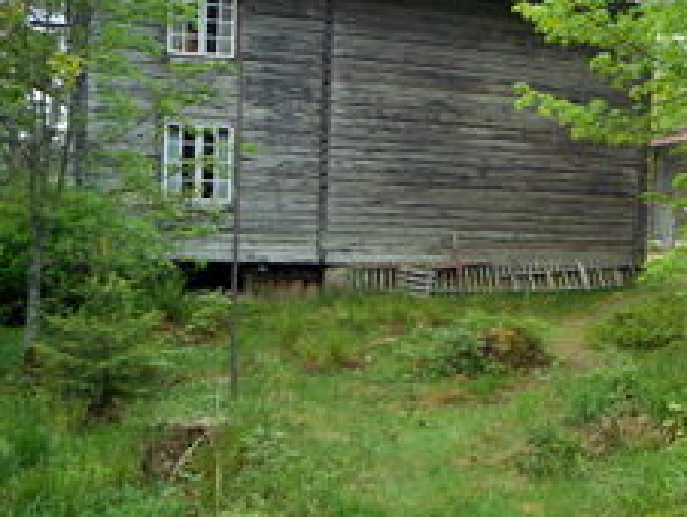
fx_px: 1053
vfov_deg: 27.6
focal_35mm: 53
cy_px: 268
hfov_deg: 33.7
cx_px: 647
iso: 80
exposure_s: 1/60
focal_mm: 4.5
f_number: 3.7
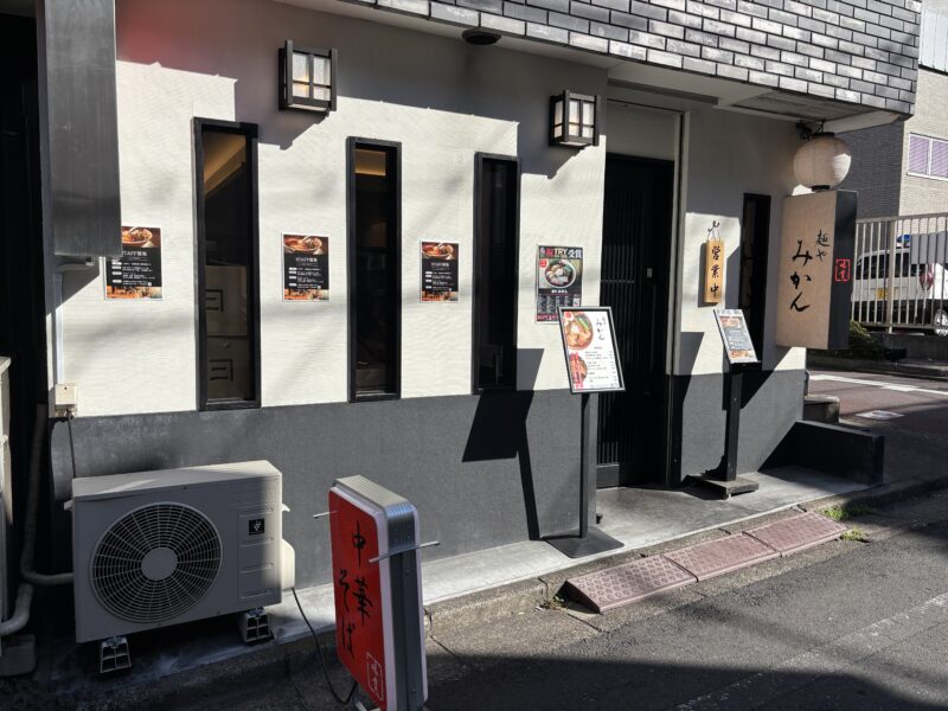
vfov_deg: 53.1
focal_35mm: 26
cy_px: 356
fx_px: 712
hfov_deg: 67.3
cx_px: 474
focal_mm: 5.96
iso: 50
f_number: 1.6
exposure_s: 1/3311
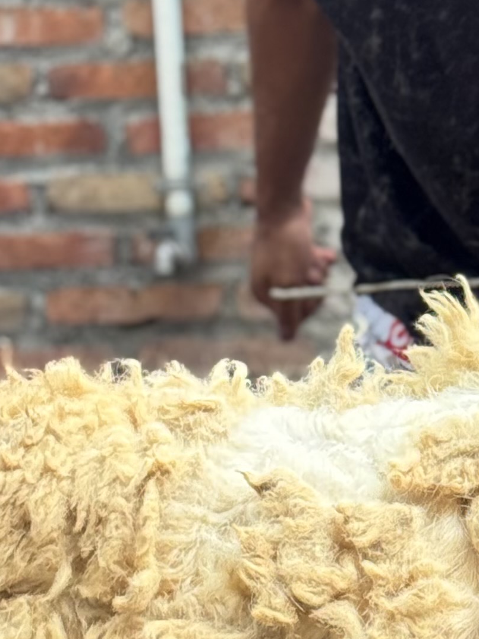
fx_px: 3322
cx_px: 531
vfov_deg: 11.0
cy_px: 424
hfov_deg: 8.2
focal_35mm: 180
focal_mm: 6.76
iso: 50
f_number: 1.78
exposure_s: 1/123
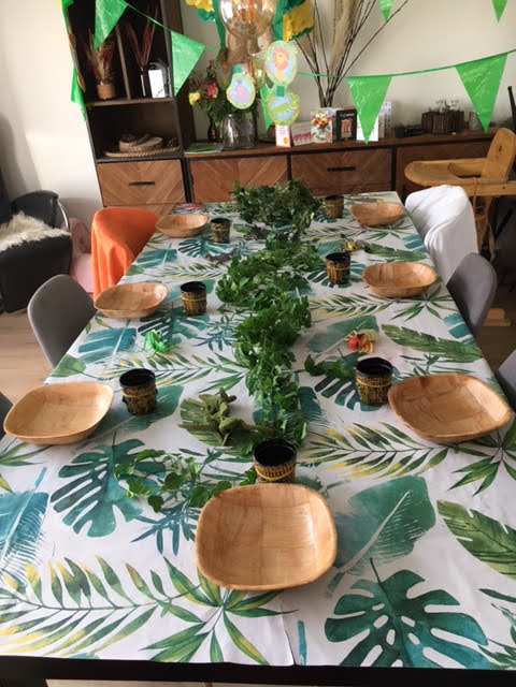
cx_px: 258
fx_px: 576
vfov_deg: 61.7
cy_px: 344
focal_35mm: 29
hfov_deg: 48.2
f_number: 2.2
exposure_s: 1/33
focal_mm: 4.15
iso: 64
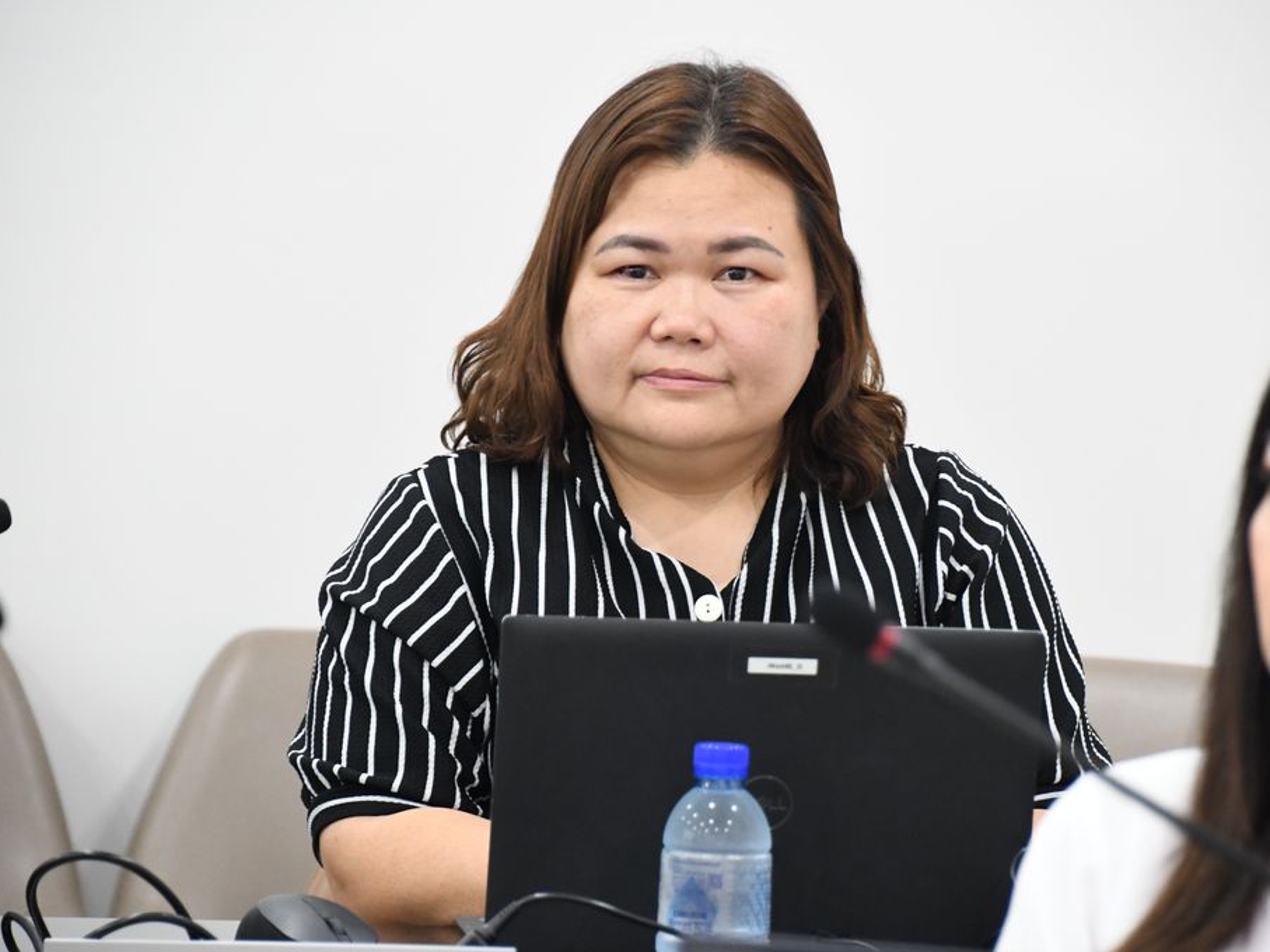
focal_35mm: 252
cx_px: 696
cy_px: 475
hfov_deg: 7.9
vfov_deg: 5.9
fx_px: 9244
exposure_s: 1/50
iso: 3600
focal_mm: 155
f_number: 6
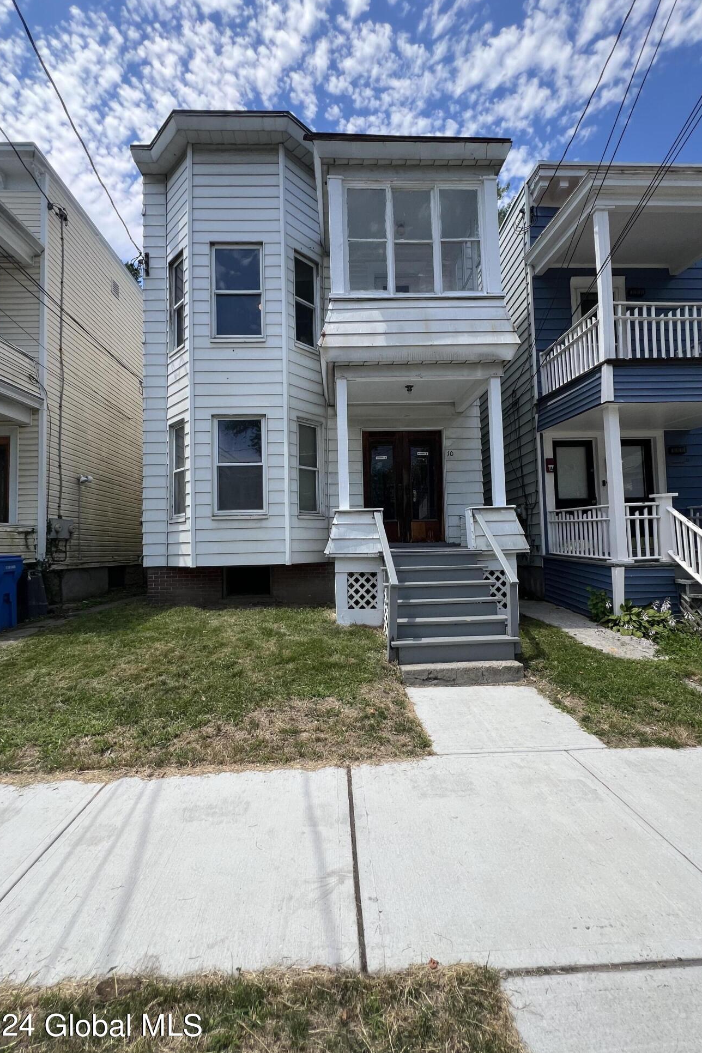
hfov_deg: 81.2
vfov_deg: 104.3
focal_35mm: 14
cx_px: 351
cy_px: 530
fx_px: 409
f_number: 1.8
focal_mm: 1.57
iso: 32
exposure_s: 1/1155
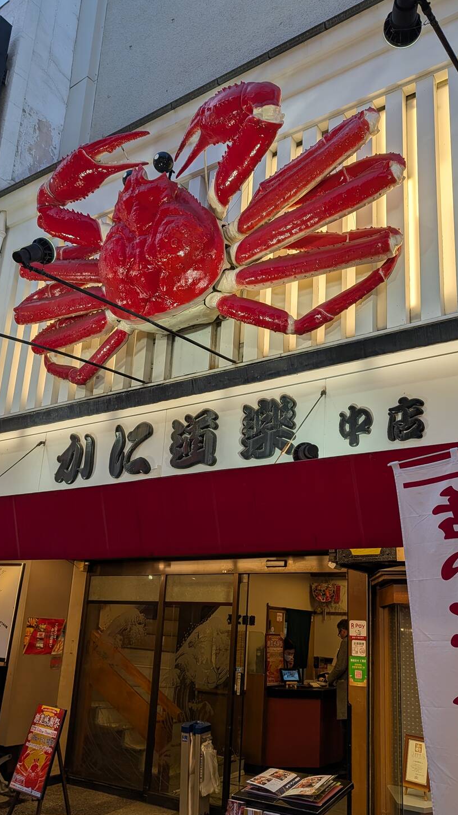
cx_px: 262
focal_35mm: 29
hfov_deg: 40.1
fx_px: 626
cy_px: 429
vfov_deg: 66.0
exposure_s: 1/161
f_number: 1.68
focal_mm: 6.9
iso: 21
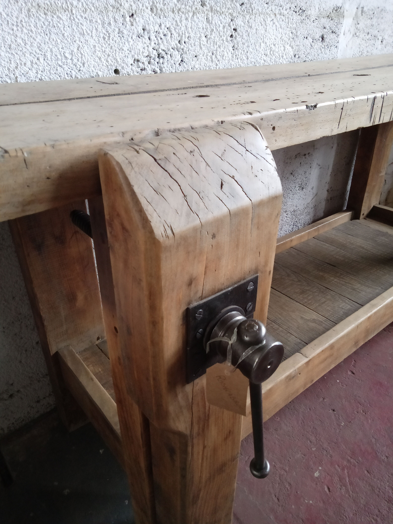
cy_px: 262
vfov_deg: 67.3
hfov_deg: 53.1
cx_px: 196
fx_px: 394
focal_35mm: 26
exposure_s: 1/20
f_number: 2.2
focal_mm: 3.46
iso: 1165
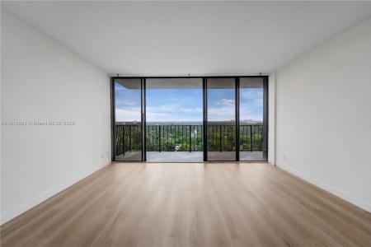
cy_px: 124
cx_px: 186
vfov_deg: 81.2
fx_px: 144
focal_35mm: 14
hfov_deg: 104.3
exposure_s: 1/60
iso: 250
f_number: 8
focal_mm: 14
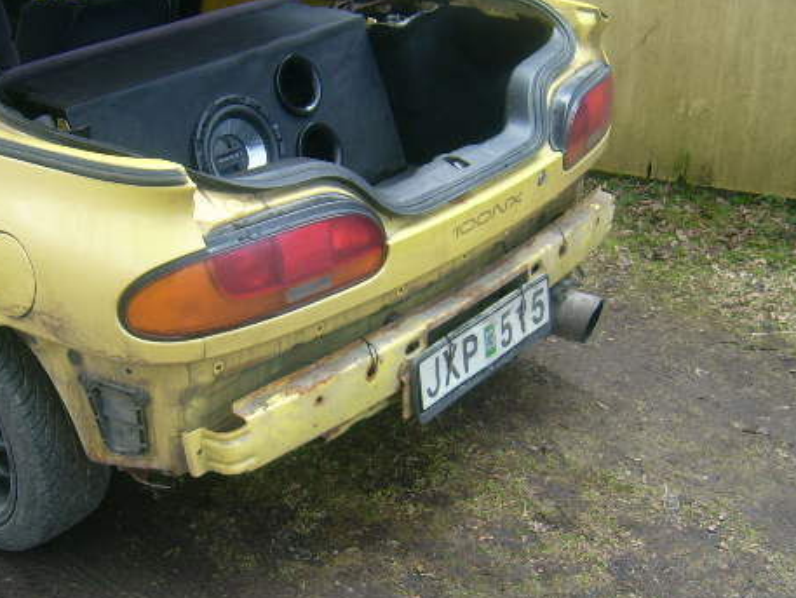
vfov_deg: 29.7
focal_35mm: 49
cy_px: 330
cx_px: 310
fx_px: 1127
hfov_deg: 38.7
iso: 50
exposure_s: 1/125
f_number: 2.8
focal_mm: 5.95
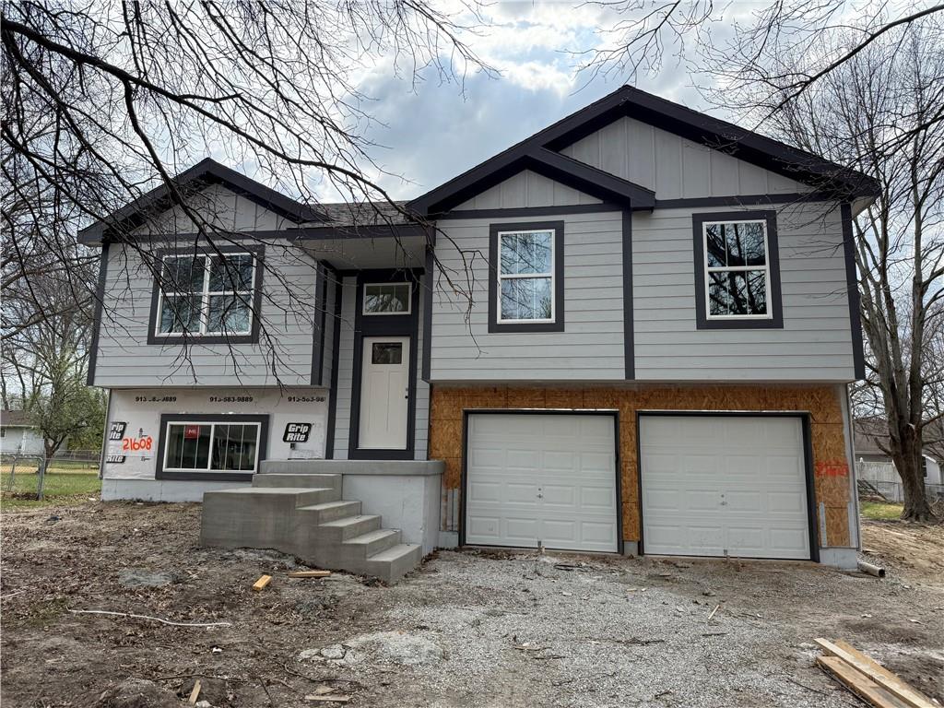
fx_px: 654
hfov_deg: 71.6
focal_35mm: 24
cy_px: 354
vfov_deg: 56.8
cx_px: 472
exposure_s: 1/3279
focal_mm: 6.76
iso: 125
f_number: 1.78
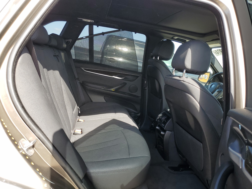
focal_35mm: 26
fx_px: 189
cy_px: 94
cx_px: 126
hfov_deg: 67.3
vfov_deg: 53.1
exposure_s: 1/417
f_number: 1.5
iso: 50
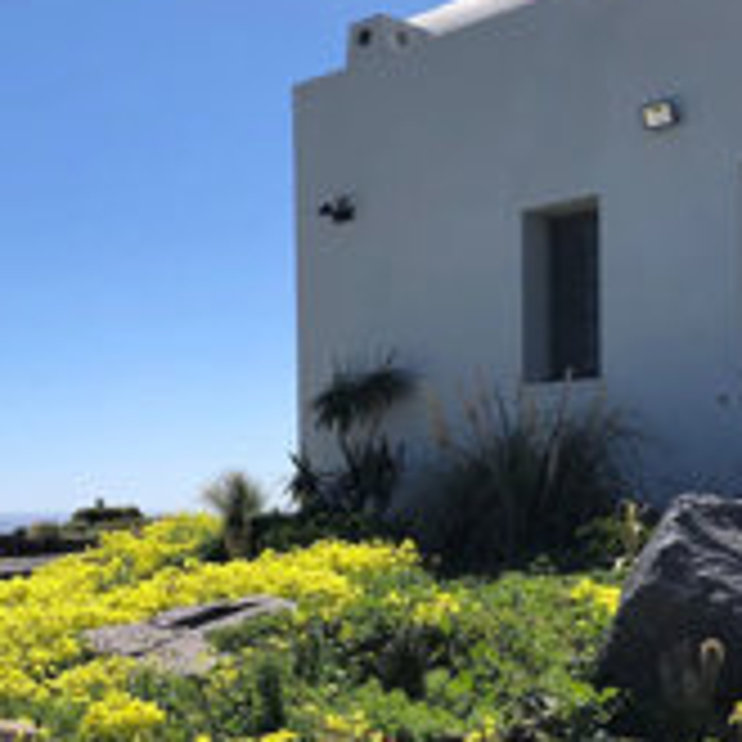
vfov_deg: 31.2
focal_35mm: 54
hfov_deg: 30.9
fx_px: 1310
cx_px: 157
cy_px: 540
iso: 20
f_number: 1.8
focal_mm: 3.99
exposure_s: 1/2825
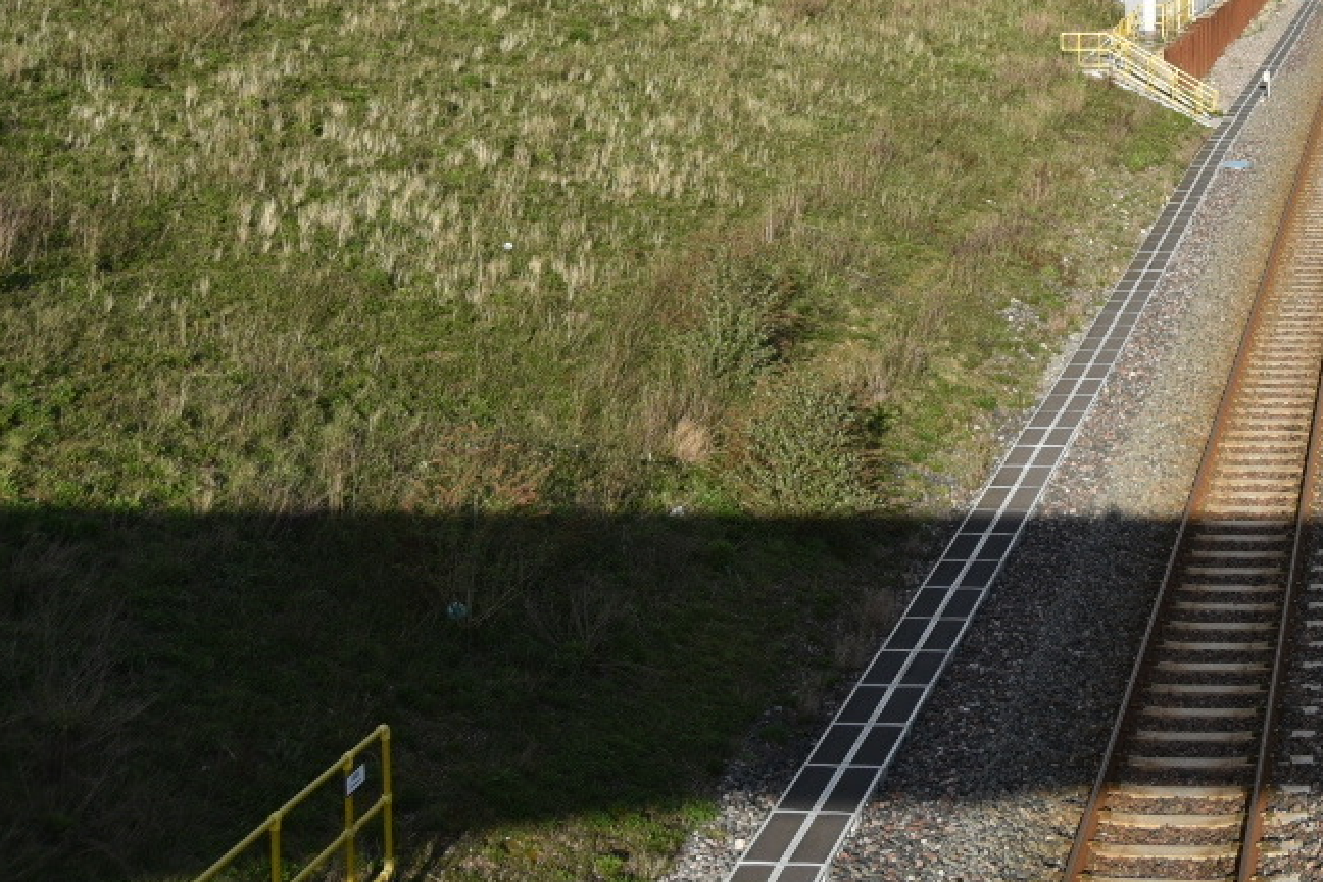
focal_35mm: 60
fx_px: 2205
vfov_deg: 21.3
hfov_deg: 30.6
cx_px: 1374
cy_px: -114
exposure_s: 1/400
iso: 200
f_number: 10
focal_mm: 24
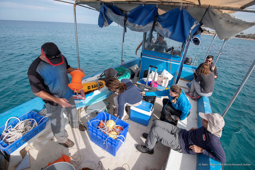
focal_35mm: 16
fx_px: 113
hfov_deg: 96.7
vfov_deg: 73.7
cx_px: 128
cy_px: 85
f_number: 7.1
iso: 140
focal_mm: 16
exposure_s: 1/250
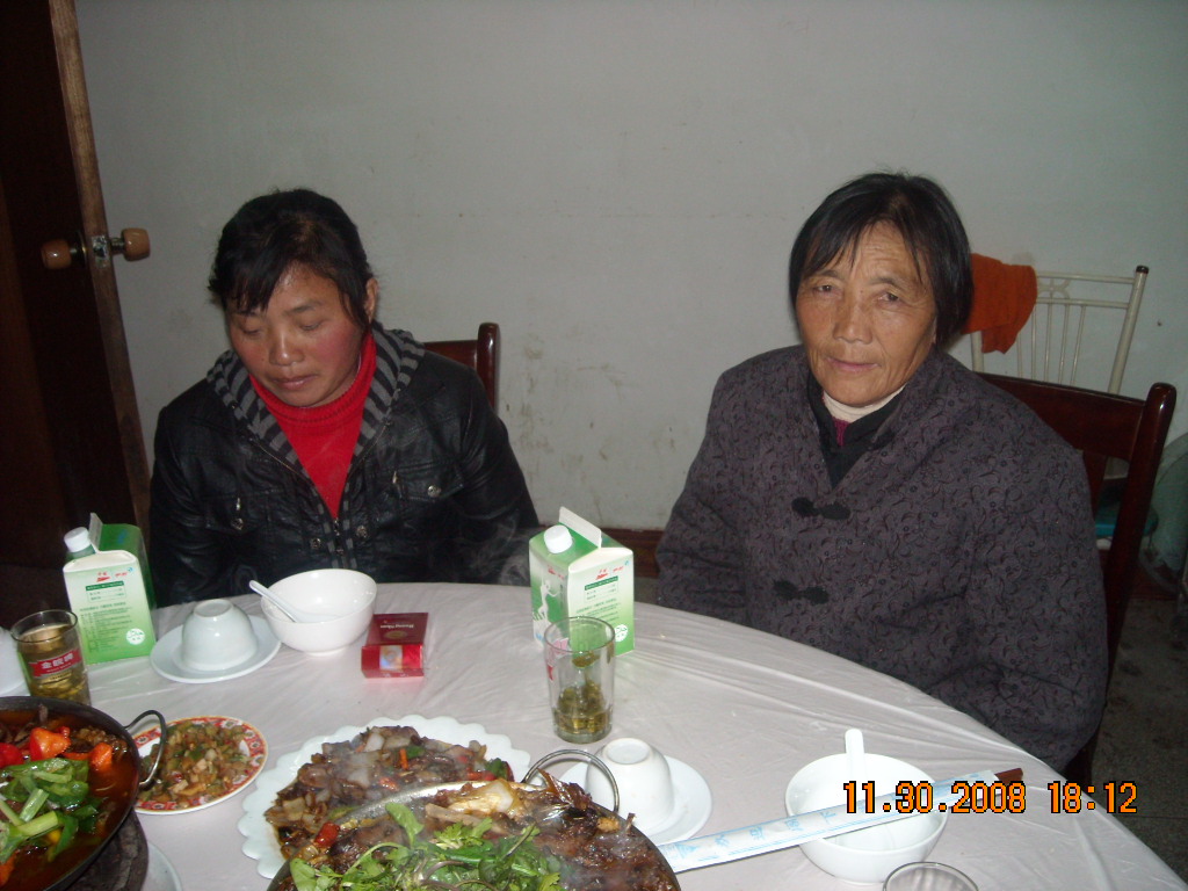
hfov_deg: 52.6
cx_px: 594
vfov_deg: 40.7
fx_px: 1201
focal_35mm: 35
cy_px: 446
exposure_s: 1/60
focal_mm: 5.7
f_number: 2.8
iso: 200
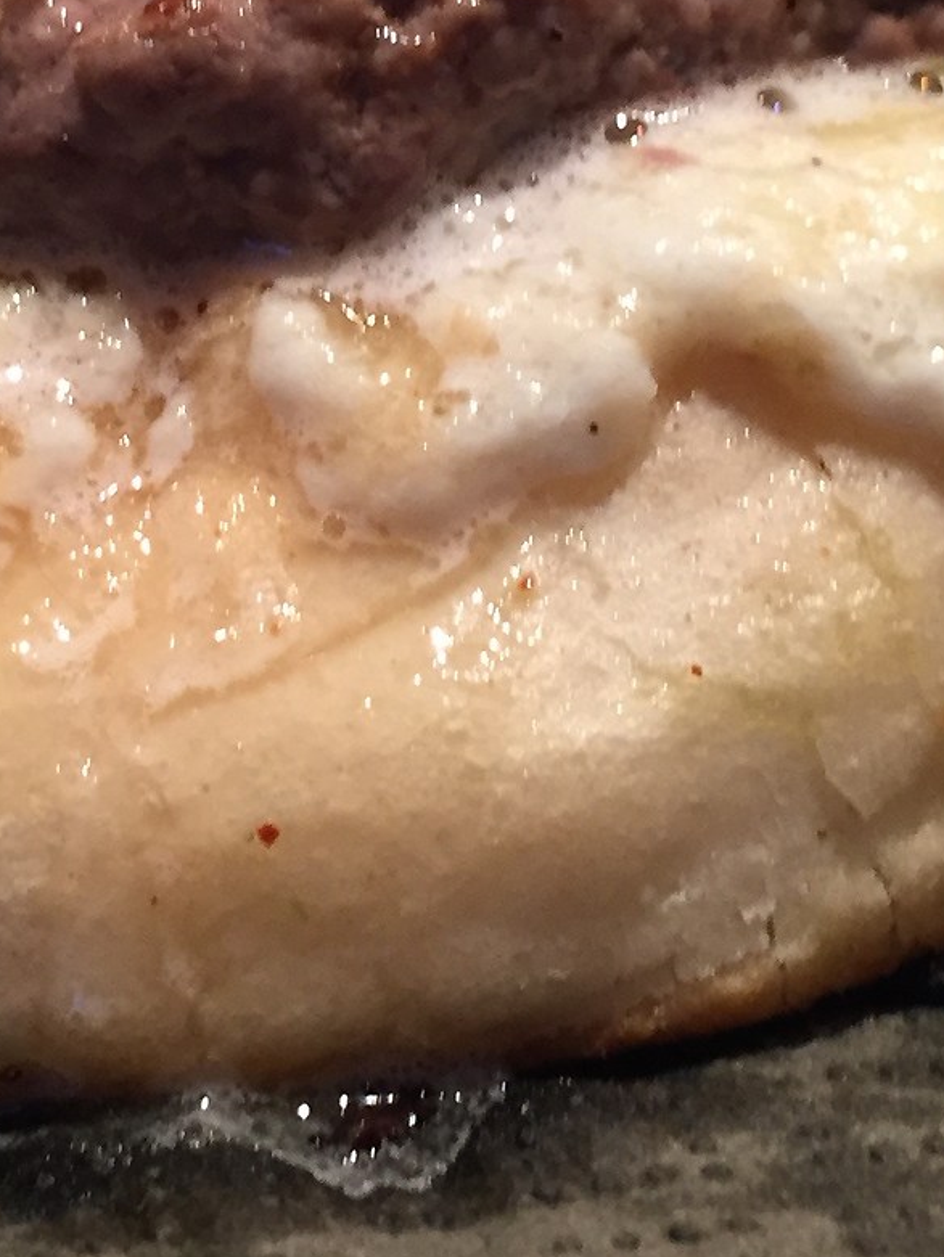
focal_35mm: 89
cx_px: 278
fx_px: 3234
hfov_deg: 16.5
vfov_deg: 21.7
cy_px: 236
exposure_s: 1/33
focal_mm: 4.15
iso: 160
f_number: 2.2
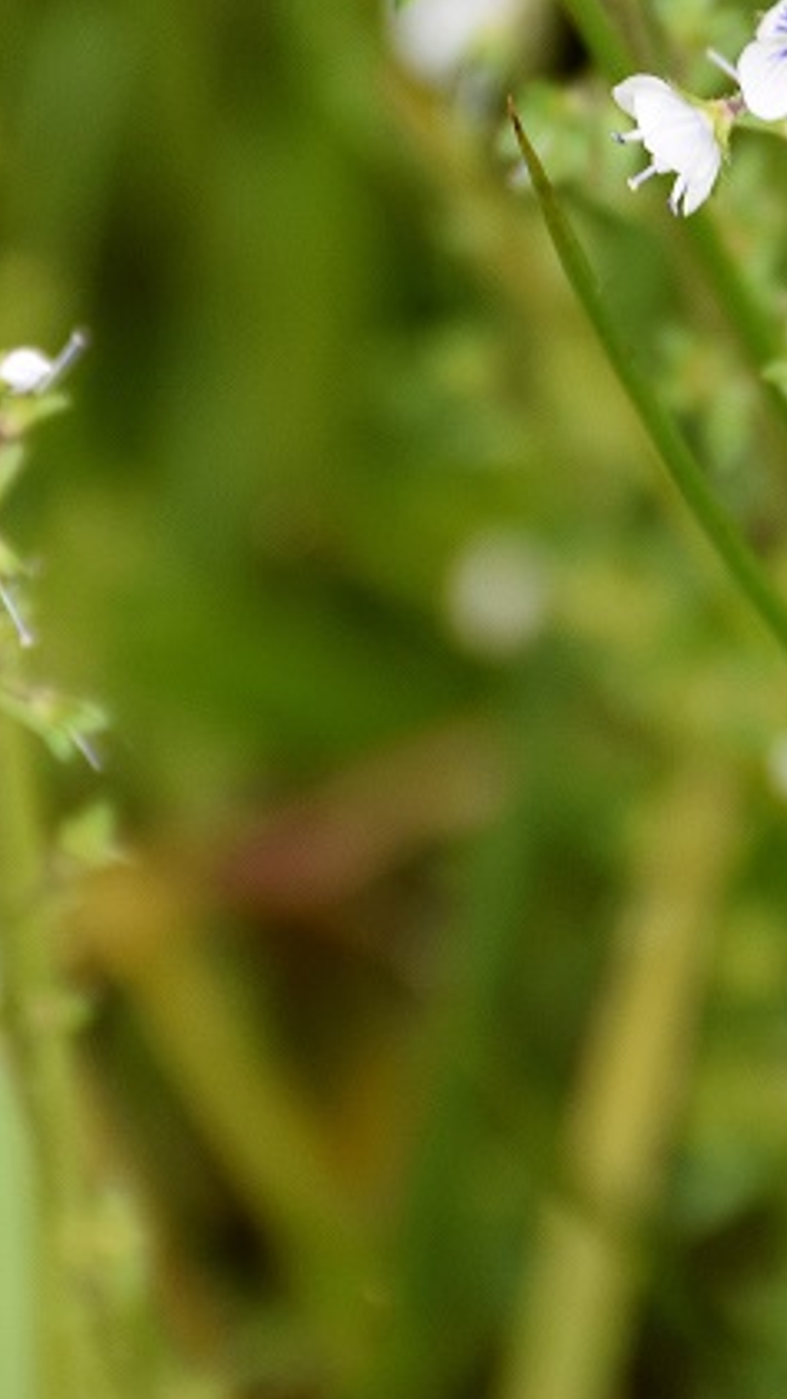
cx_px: 926
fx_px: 23247
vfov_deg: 3.4
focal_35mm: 627
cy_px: 106
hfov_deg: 1.9
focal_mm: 140
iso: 320
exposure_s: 1/250
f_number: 8
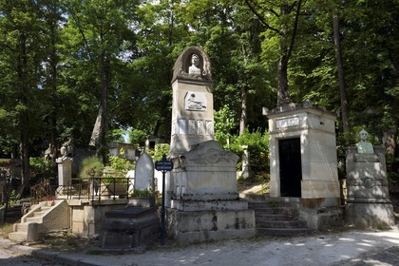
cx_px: 200
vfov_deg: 45.0
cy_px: 133
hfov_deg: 63.7
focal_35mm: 29
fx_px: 321
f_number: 10
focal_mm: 29
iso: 200
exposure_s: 1/160
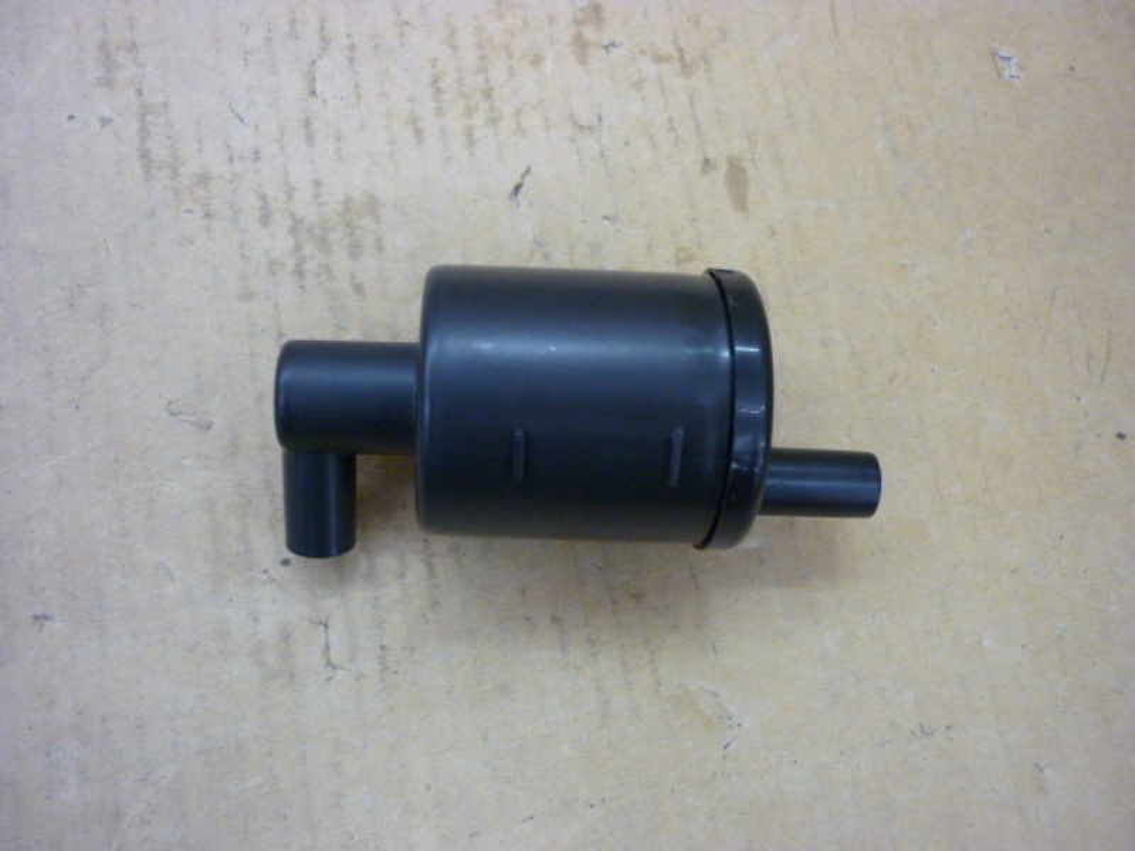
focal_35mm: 33
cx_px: 568
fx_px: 1082
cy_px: 426
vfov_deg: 42.9
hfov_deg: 55.4
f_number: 2.8
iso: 400
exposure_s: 1/15
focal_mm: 5.5
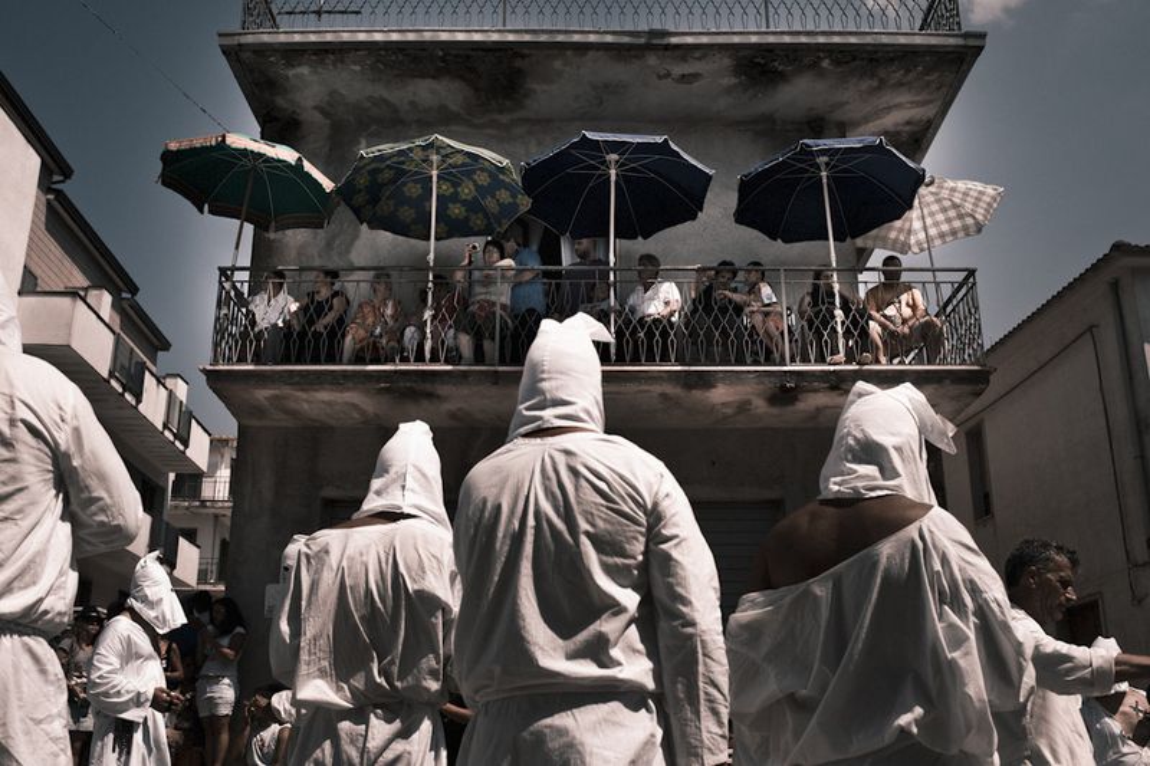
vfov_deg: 37.8
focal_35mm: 35
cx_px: 575
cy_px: 383
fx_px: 1118
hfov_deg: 54.4
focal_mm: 35
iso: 100
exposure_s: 1/500
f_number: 8
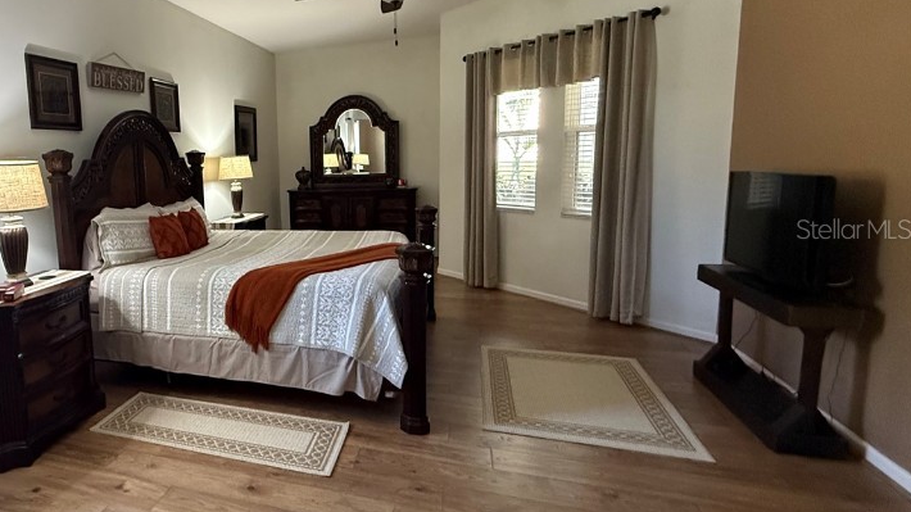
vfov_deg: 51.4
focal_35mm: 22
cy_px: 228
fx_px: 531
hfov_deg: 76.9
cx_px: 260
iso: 640
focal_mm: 2.22
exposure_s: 1/60
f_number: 2.2
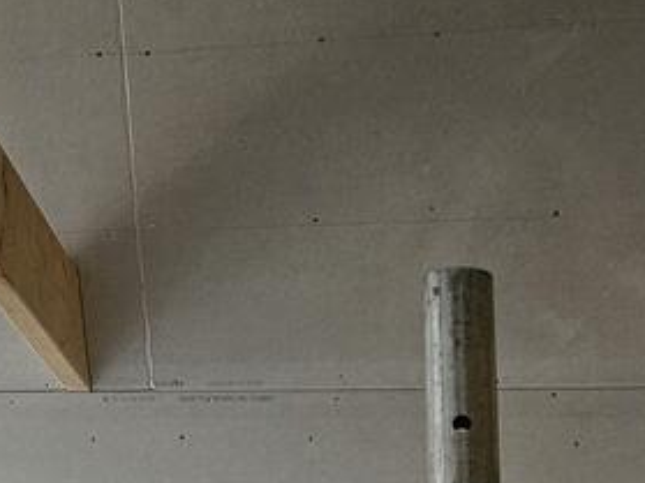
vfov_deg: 15.5
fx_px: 1769
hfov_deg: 19.6
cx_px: -104
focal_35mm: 95
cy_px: 319
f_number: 1.8
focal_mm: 5.4
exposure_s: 1/33.3
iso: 640
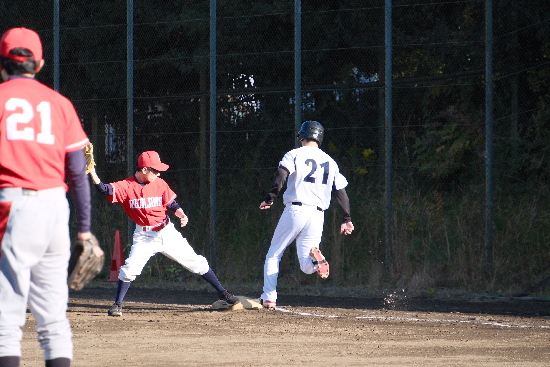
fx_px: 4217
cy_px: 183
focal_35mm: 276
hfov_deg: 7.5
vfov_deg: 5.0
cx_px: 261
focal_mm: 174.3
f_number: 5.6
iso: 800
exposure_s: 1/800
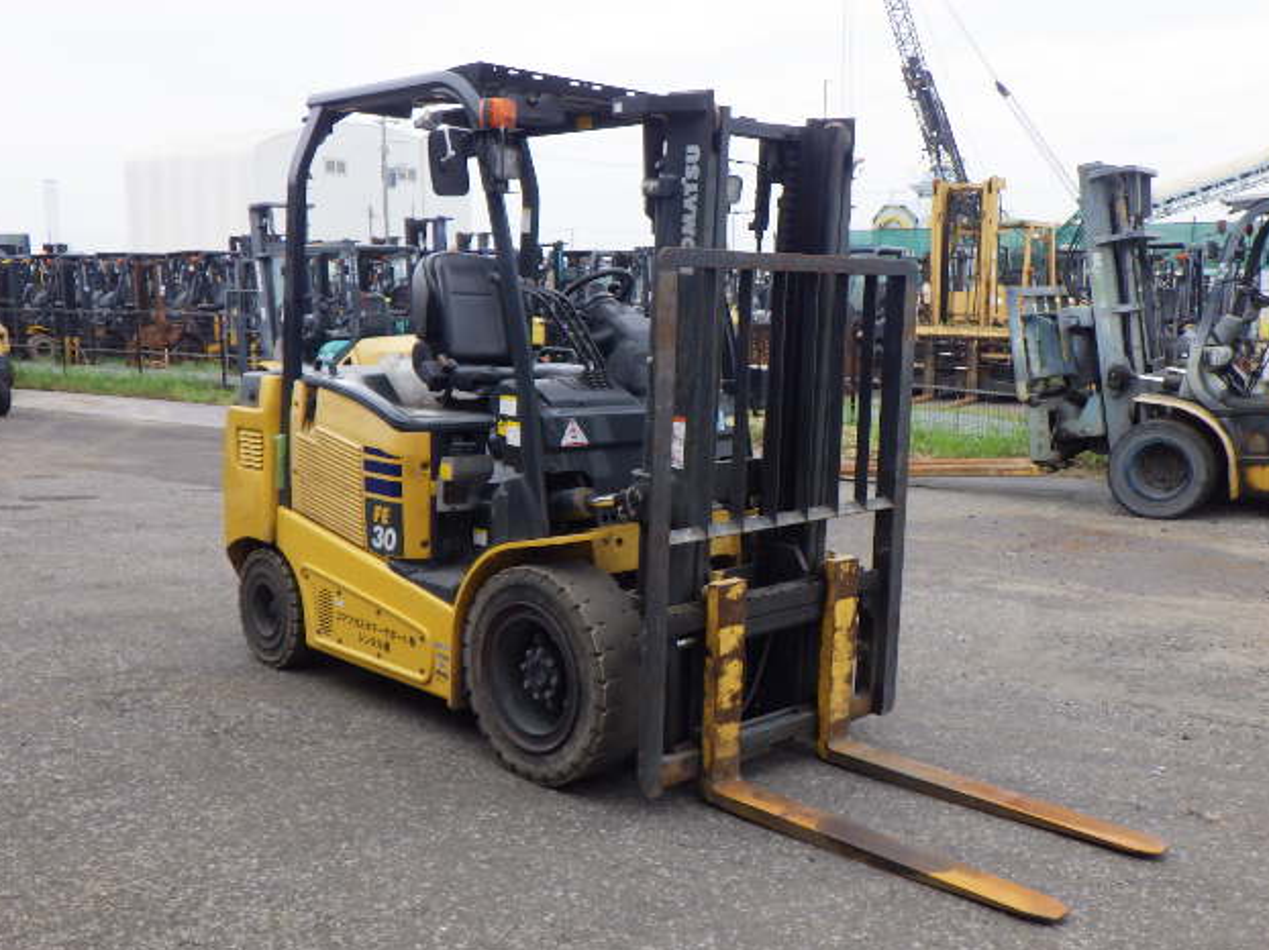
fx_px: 1283
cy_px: 487
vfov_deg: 40.7
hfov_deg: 52.6
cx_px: 639
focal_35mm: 35
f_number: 4.6
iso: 250
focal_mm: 6.1
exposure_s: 1/400
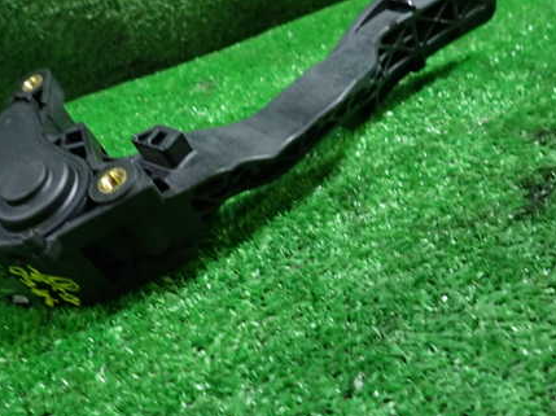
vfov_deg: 40.5
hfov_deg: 51.8
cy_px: 166
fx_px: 562
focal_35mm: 35
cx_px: 193
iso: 400
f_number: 2
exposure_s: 1/30
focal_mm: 4.5
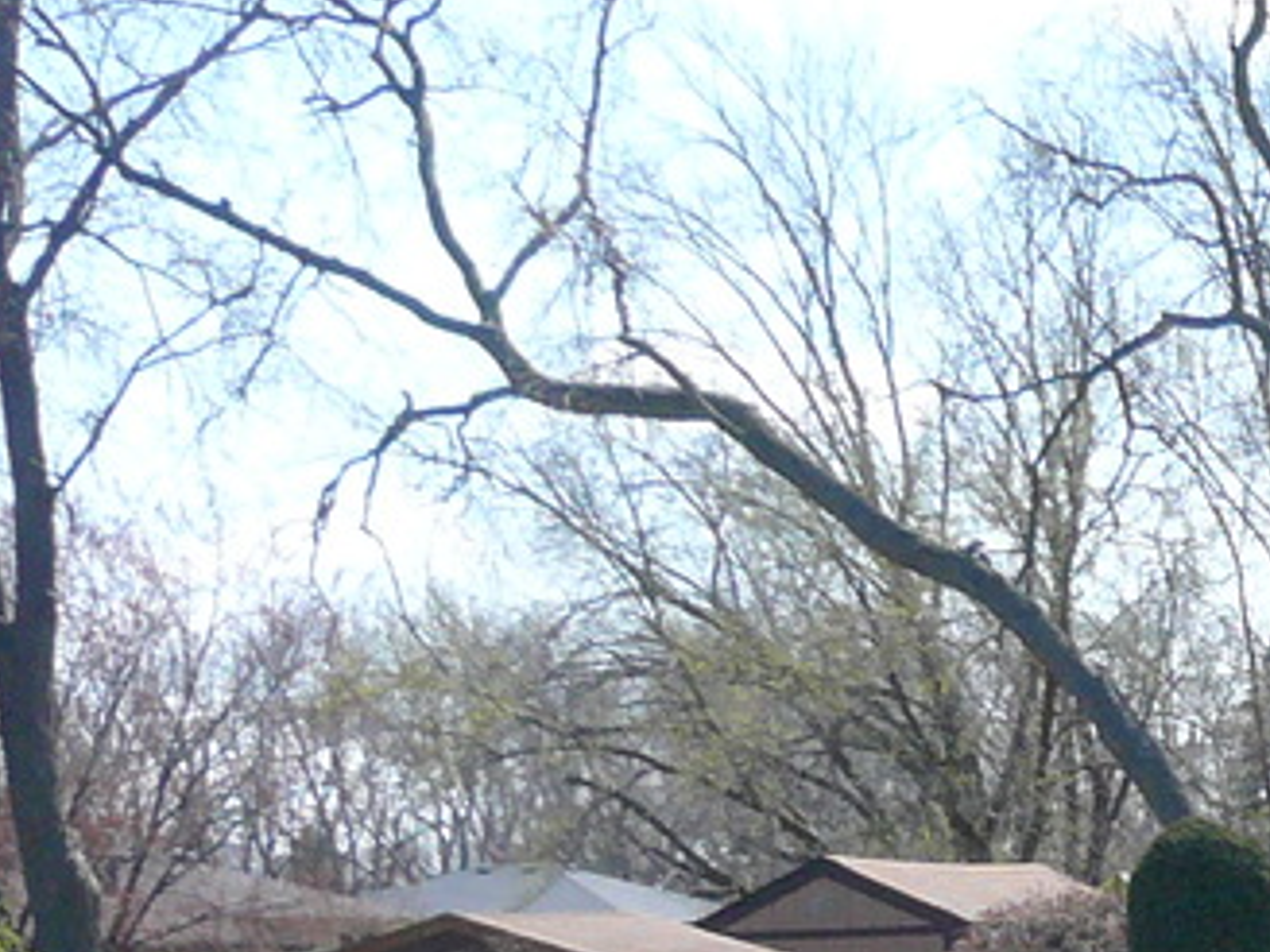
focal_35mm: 123
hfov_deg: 15.2
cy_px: 1173
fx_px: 4513
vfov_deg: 11.8
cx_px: 1700
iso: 100
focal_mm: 4.6
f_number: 2.8
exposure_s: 1/800
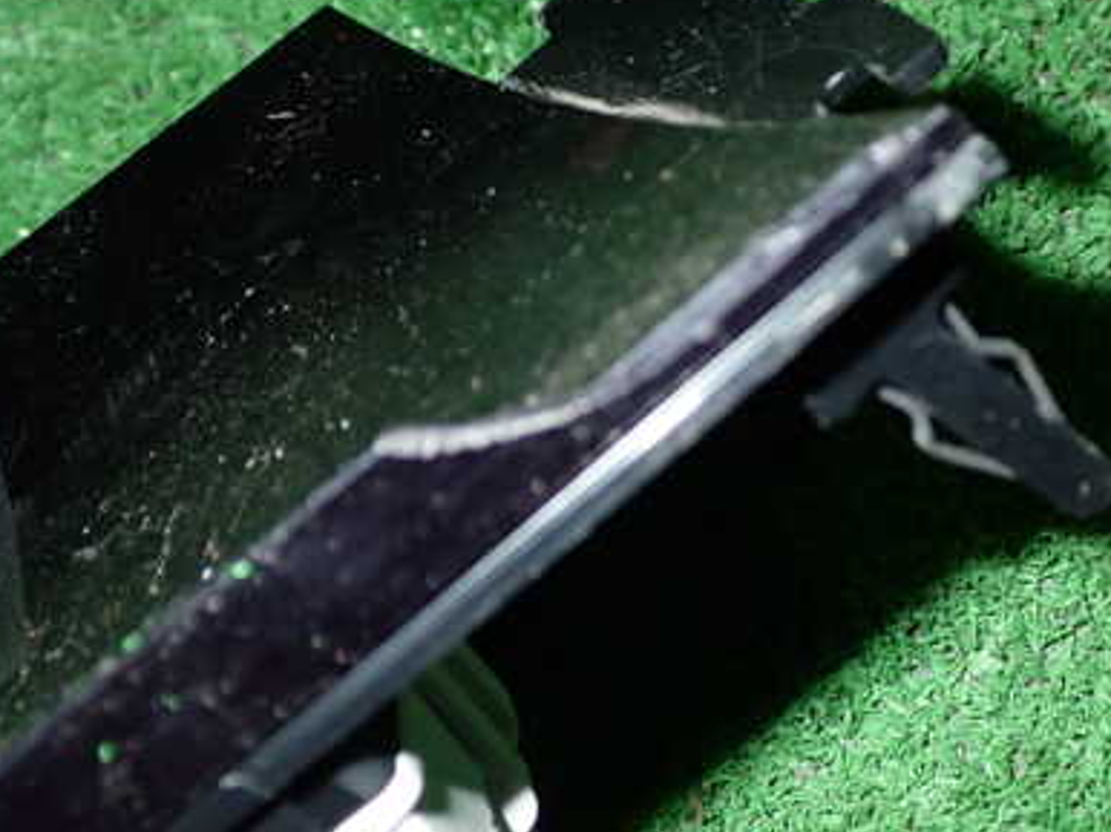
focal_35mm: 56
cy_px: 351
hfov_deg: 34.1
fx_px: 1796
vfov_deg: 26.0
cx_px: 737
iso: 320
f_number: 7.1
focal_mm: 6.37
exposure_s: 1/40
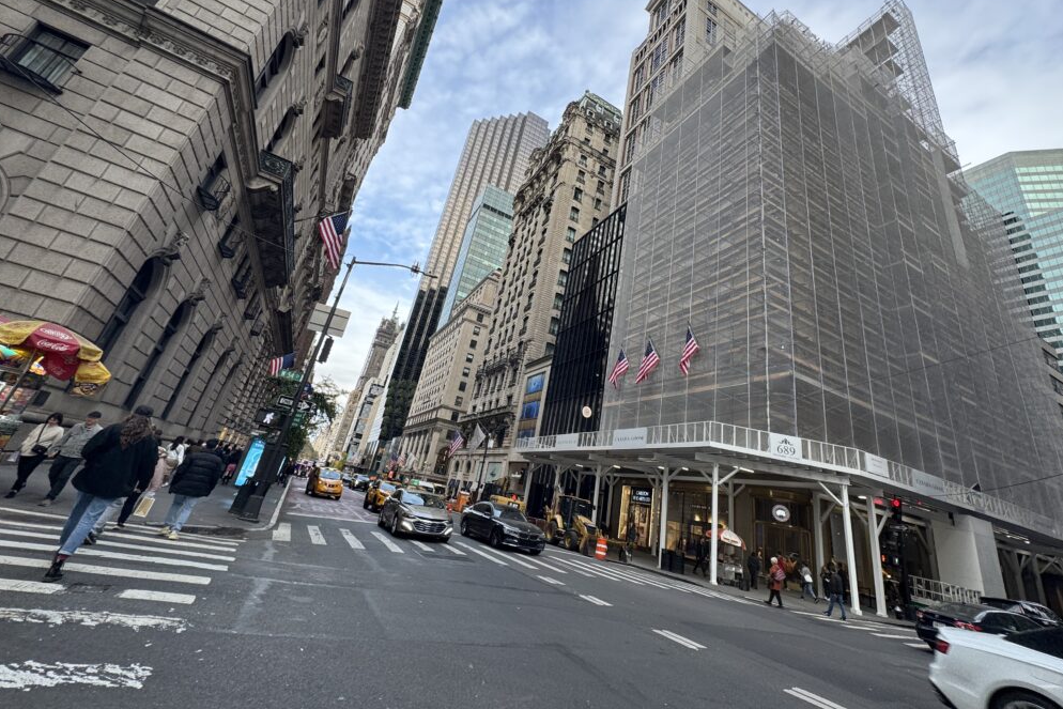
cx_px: 540
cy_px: 315
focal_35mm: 15
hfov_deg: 100.4
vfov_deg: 77.1
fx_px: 443
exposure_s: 1/156
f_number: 2.2
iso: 40
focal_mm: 2.22
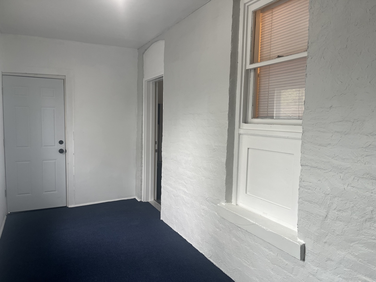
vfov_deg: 53.1
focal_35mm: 26
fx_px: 282
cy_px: 141
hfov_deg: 67.3
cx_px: 188
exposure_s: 1/120
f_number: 1.6
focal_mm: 5.1
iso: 80
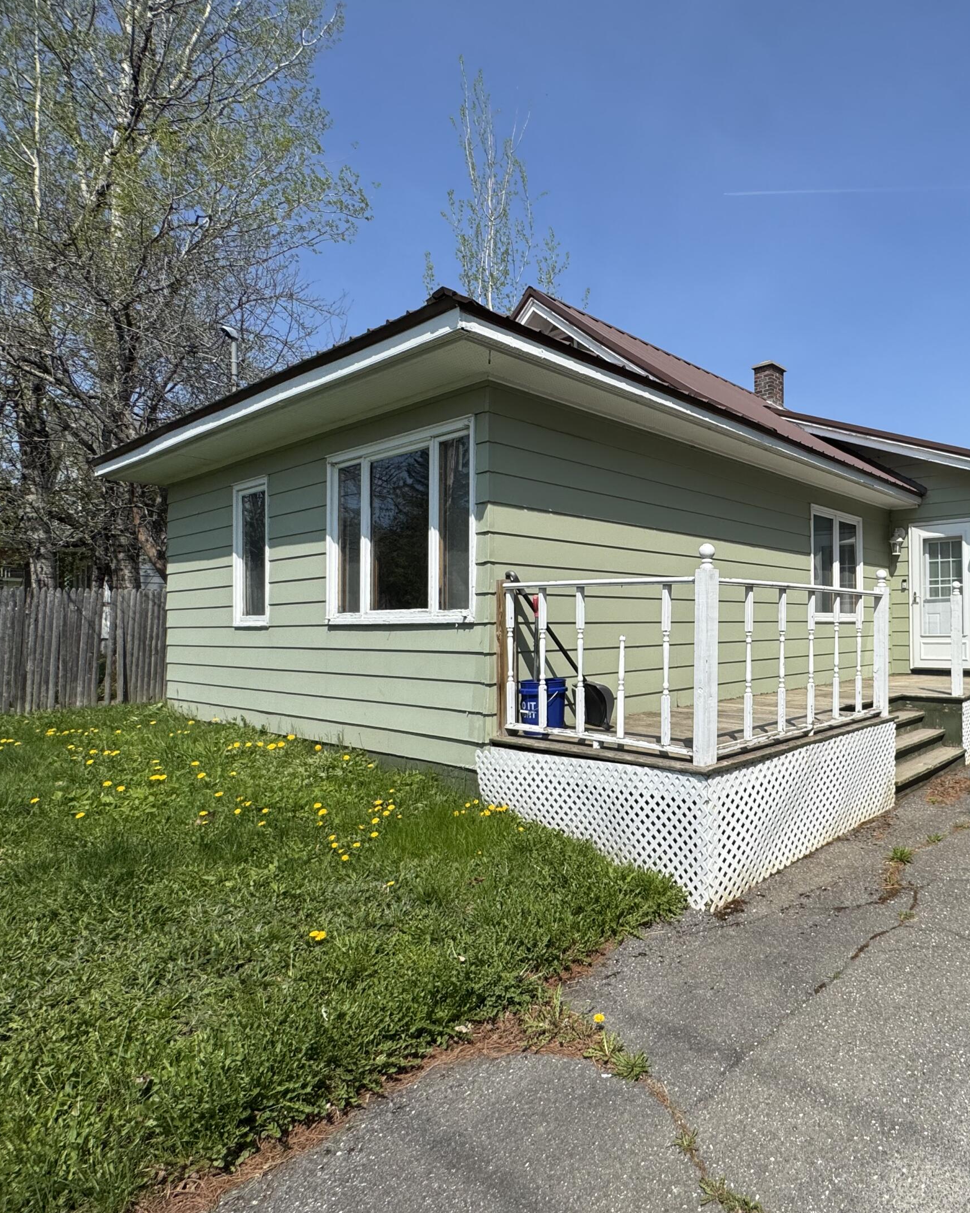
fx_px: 682
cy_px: 614
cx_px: 804
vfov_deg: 83.3
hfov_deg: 63.4
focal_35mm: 19
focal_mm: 2.22
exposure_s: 1/2874
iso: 50
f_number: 2.2
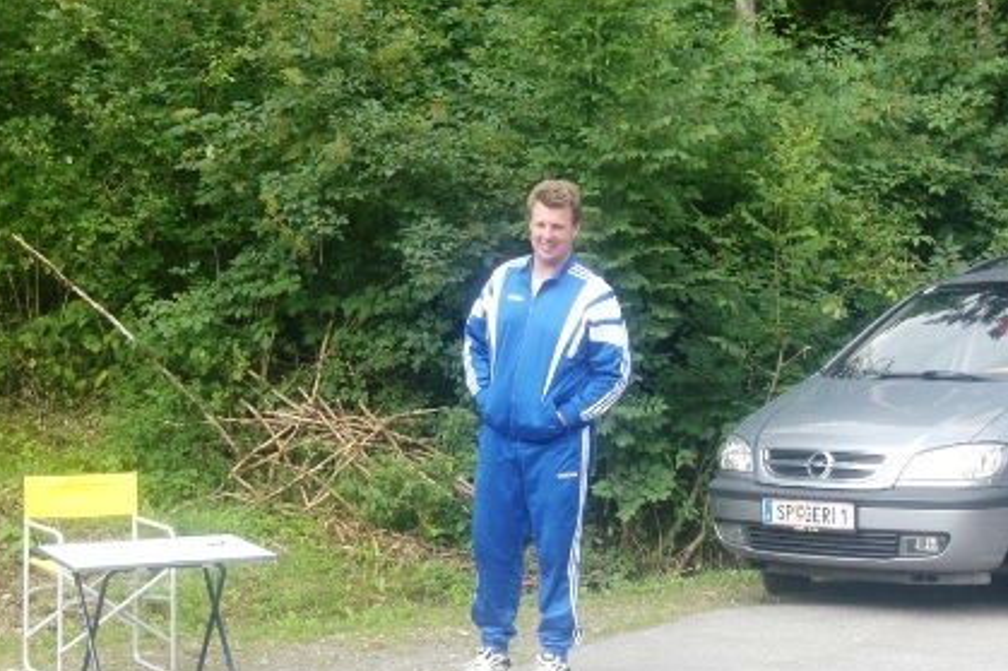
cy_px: 375
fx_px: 2491
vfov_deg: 15.3
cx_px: 510
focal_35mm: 89
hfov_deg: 22.9
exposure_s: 1/80
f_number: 4.4
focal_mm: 13.23
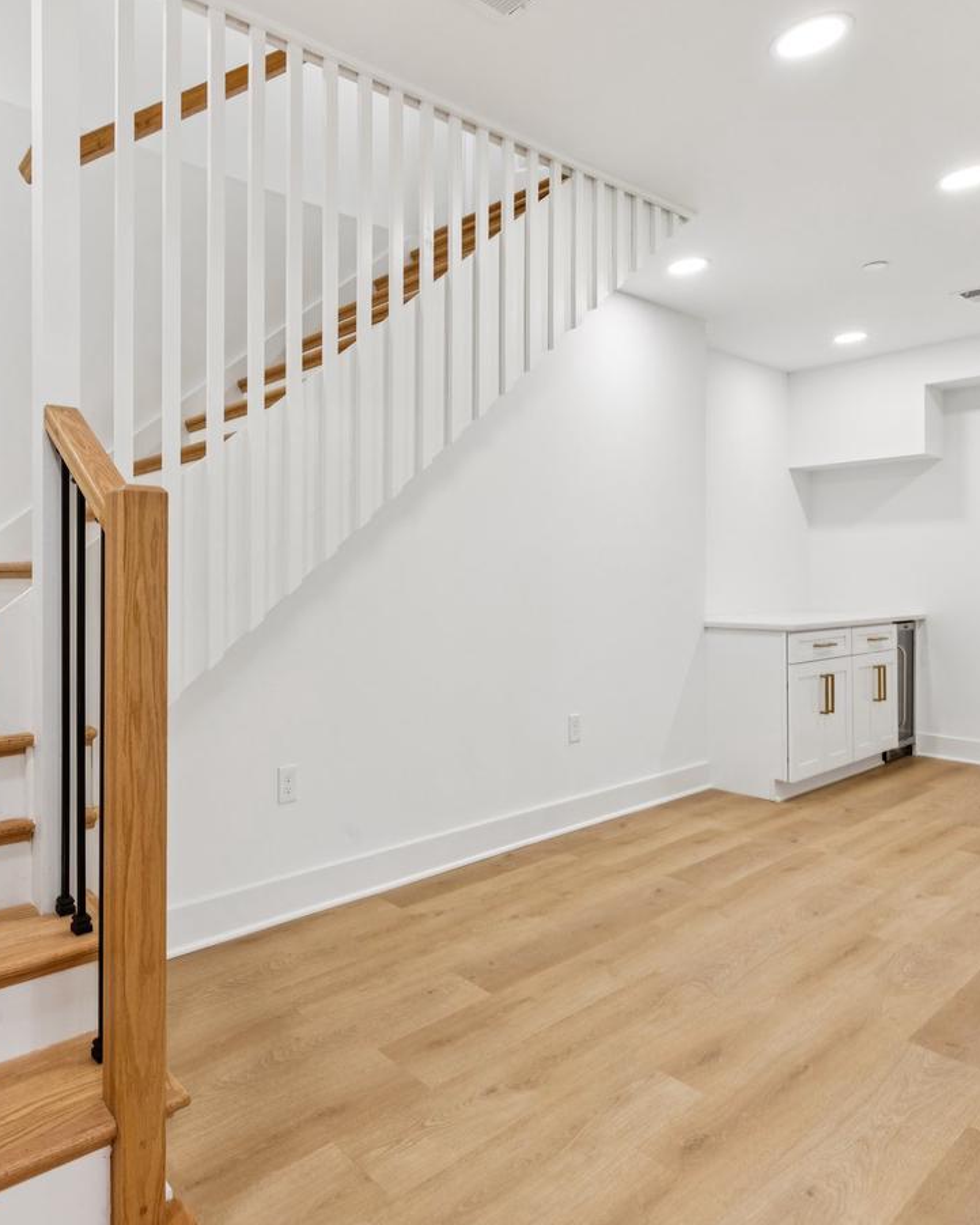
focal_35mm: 21
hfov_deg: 62.5
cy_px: 605
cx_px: 269
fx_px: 761
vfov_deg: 77.6
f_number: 9
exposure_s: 1/20
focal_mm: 14
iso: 250
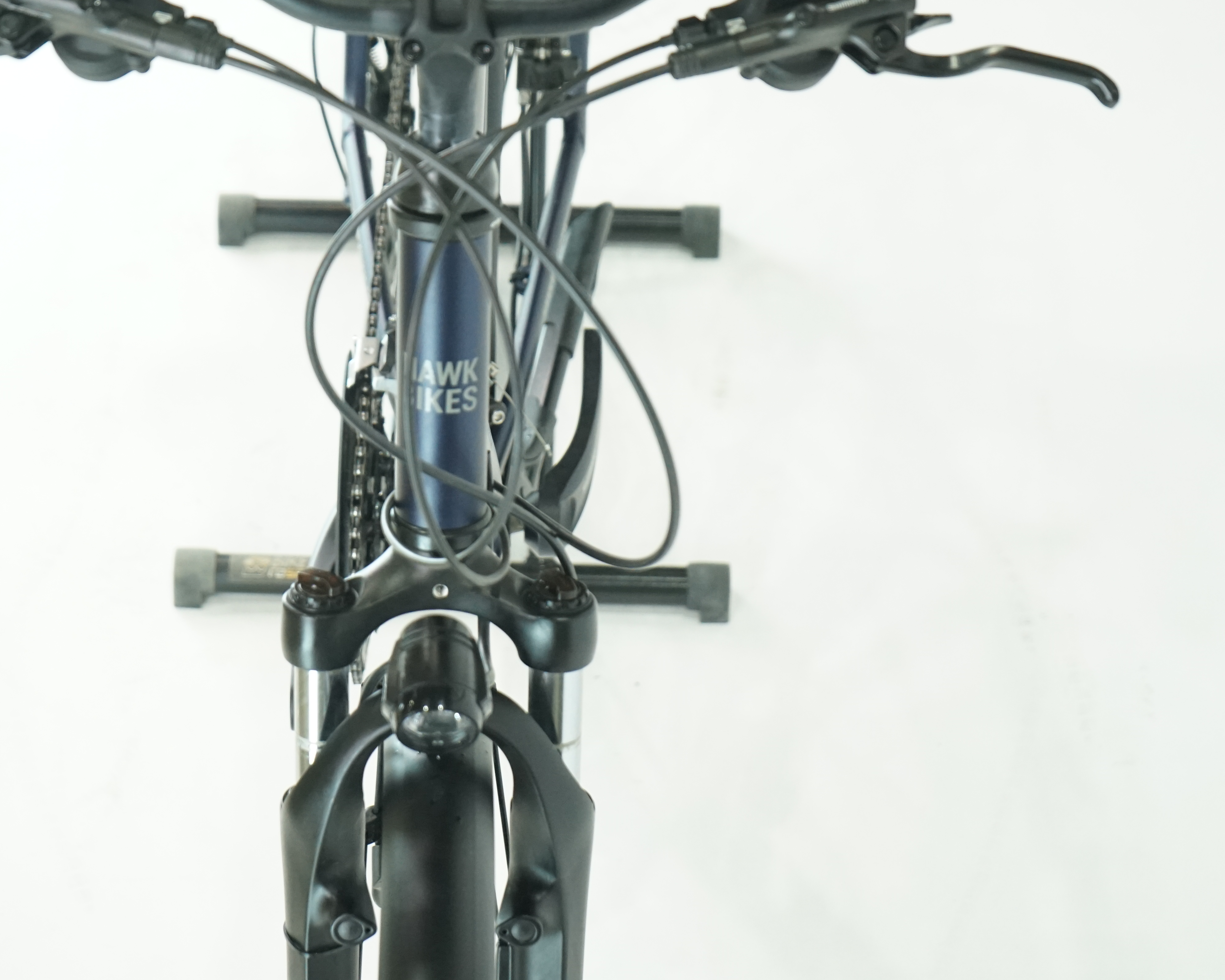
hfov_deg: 19.3
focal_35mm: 99
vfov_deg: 15.5
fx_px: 3589
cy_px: 418
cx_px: 438
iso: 2500
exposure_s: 1/200
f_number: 5.6
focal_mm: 70
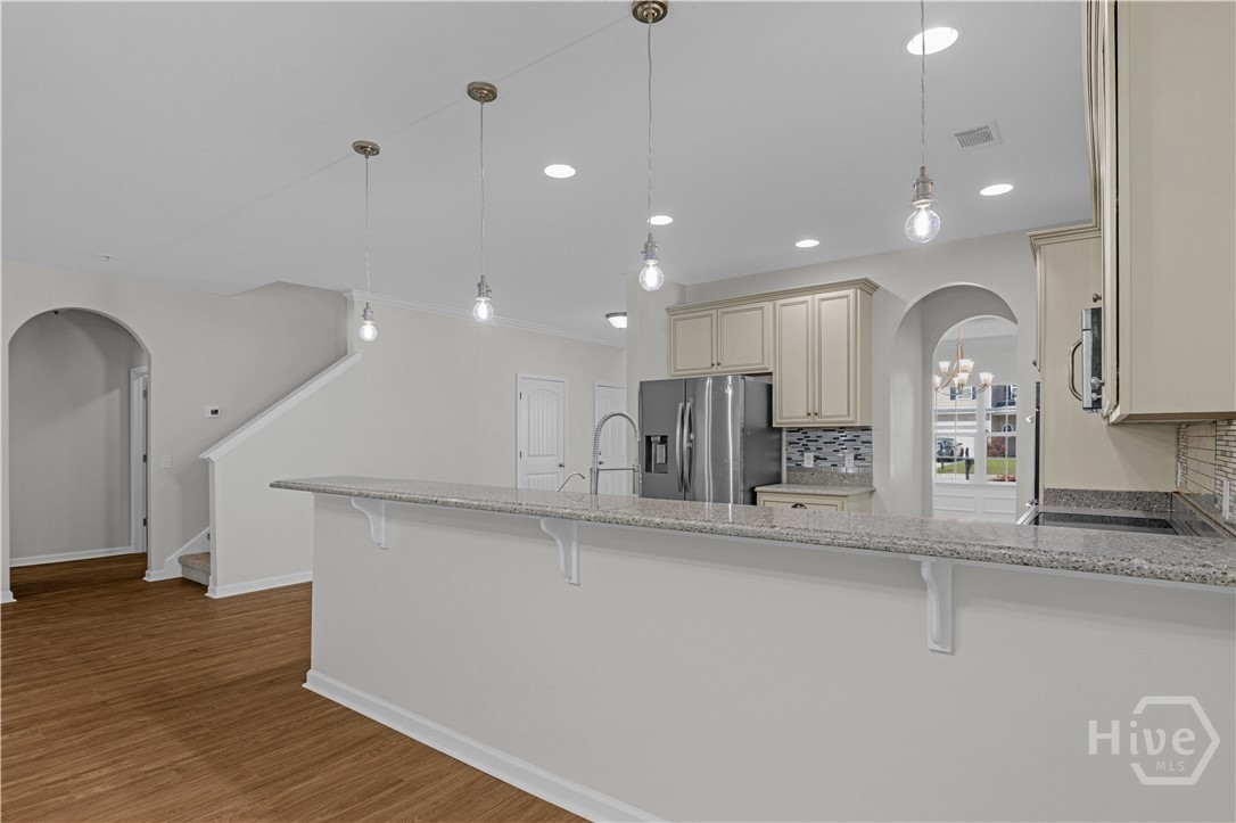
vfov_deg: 72.0
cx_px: 618
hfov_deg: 95.0
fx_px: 566
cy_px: 412
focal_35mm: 16
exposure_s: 1/8
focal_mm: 11
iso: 250
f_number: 7.1
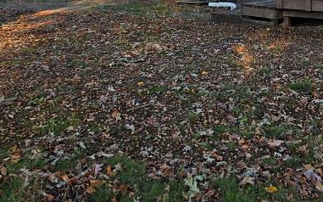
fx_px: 563
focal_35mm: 64
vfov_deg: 19.0
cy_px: -48
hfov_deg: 31.0
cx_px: 269
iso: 25
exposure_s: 1/202
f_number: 1.8
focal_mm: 5.4
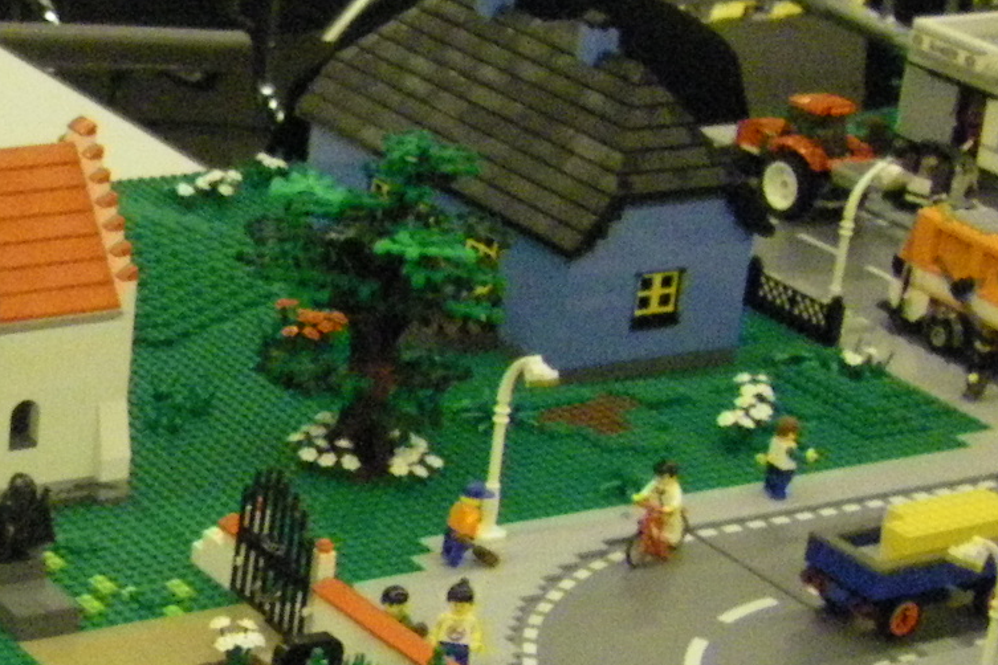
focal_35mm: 121
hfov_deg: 16.3
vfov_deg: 11.3
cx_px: -195
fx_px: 3354
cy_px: 431
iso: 800
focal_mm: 6.3
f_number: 3.5
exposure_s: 1/40
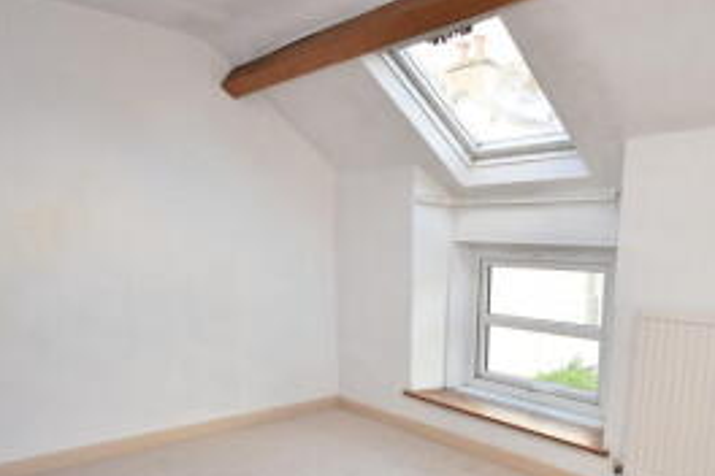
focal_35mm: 27
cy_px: 334
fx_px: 536
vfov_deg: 46.8
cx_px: 420
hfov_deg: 66.9
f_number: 4
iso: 220
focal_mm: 10
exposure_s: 1/60
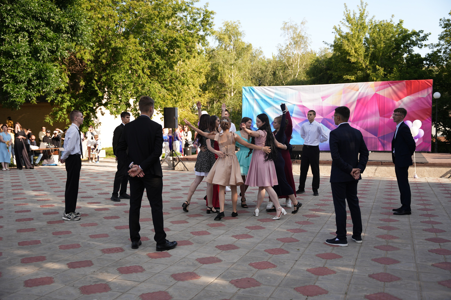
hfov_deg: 51.0
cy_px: 153
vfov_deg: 35.3
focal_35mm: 38
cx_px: 228
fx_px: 473
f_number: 2.8
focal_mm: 36.7
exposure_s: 1/500
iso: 160
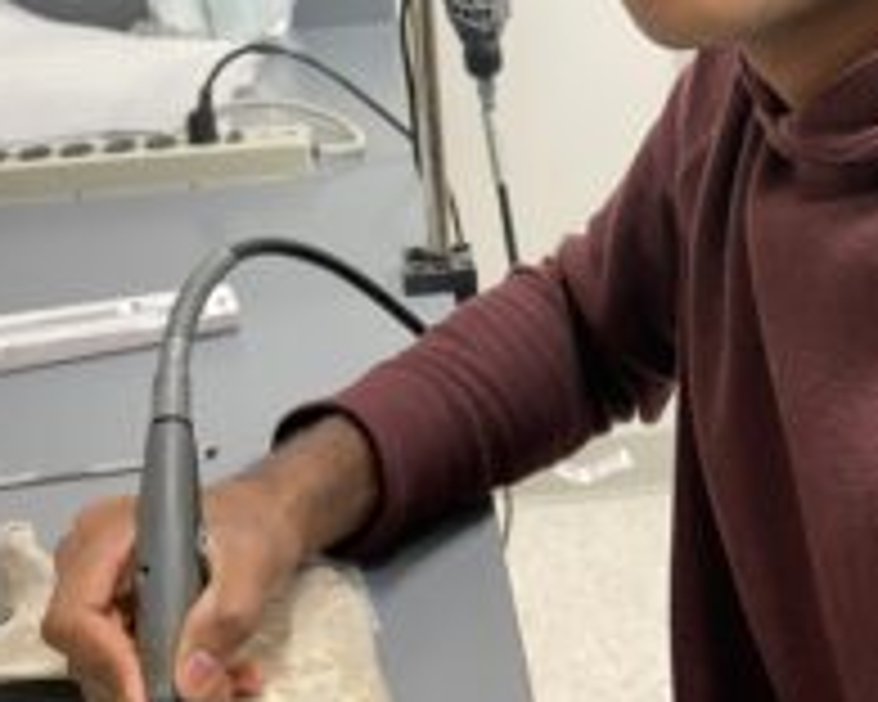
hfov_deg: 35.9
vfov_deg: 28.3
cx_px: 504
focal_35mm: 52
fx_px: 1351
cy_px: 99
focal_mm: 4.2
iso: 160
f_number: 1.6
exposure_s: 1/60
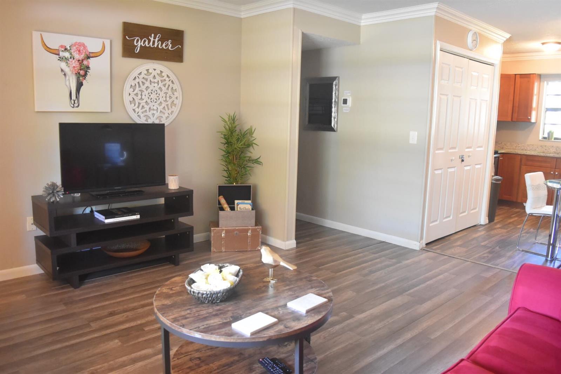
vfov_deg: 47.9
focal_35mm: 27
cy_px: 187
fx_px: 421
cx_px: 280
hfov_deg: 67.4
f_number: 3.5
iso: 3200
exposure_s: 1/40
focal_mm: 18
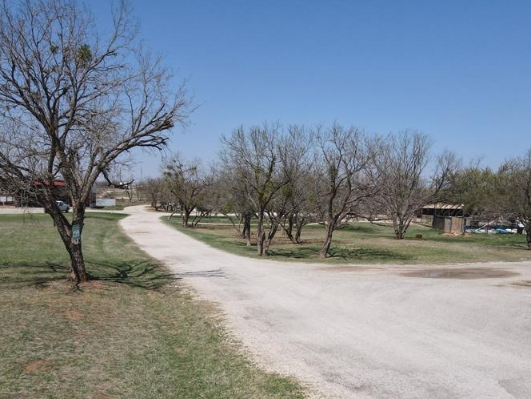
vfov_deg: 37.8
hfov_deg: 50.1
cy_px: 293
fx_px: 568
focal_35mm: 37
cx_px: 282
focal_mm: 4.5
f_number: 2.8
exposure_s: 1/1000
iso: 100
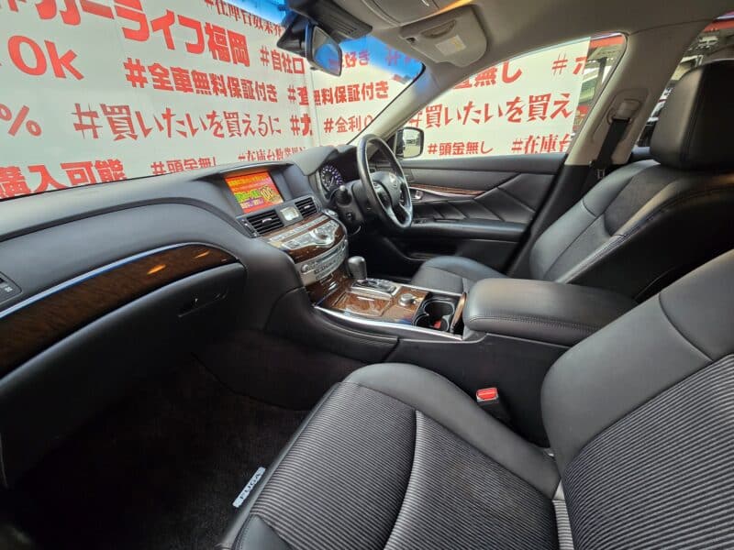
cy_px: 275
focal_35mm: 13
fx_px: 276
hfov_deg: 106.2
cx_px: 367
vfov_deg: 89.9
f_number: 2.2
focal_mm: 2.2
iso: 200
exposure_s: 1/50
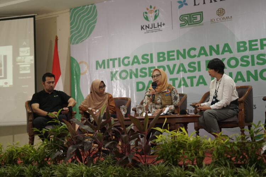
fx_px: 370
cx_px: 133
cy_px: 88
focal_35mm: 50
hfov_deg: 39.6
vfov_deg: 27.0
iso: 500
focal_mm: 50
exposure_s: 1/100
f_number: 2
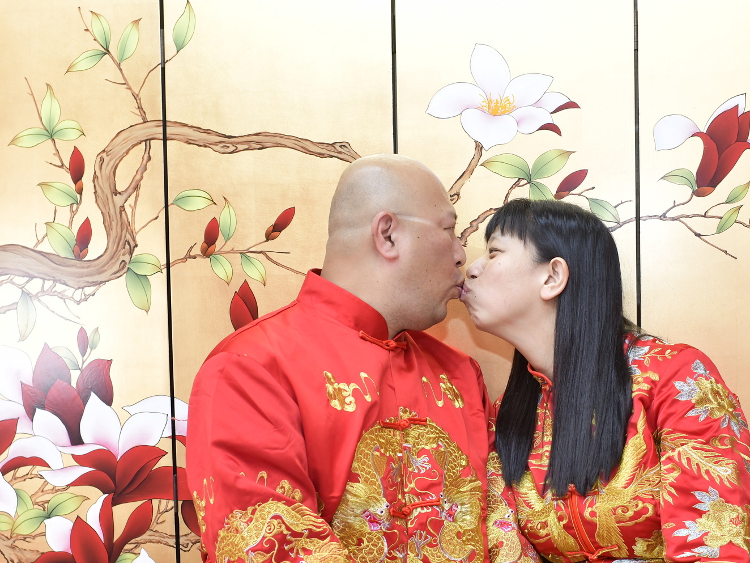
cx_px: 495
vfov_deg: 23.8
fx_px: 1322
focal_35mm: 61
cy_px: 416
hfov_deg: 31.5
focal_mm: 35
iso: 1000
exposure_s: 1/200
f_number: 4.5
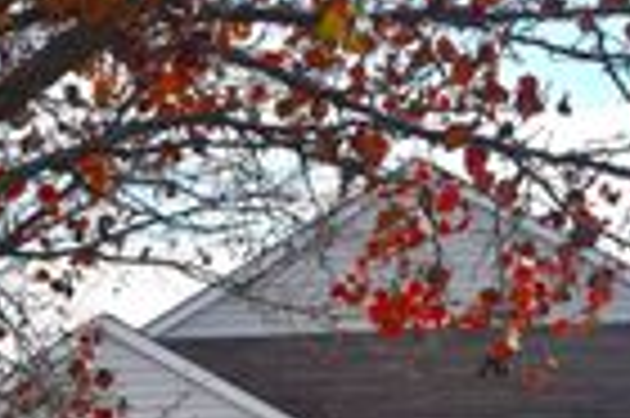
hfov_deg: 15.7
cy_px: 609
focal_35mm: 129
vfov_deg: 10.3
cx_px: 63
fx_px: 2255
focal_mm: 24
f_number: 7.1
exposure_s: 1/200
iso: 100
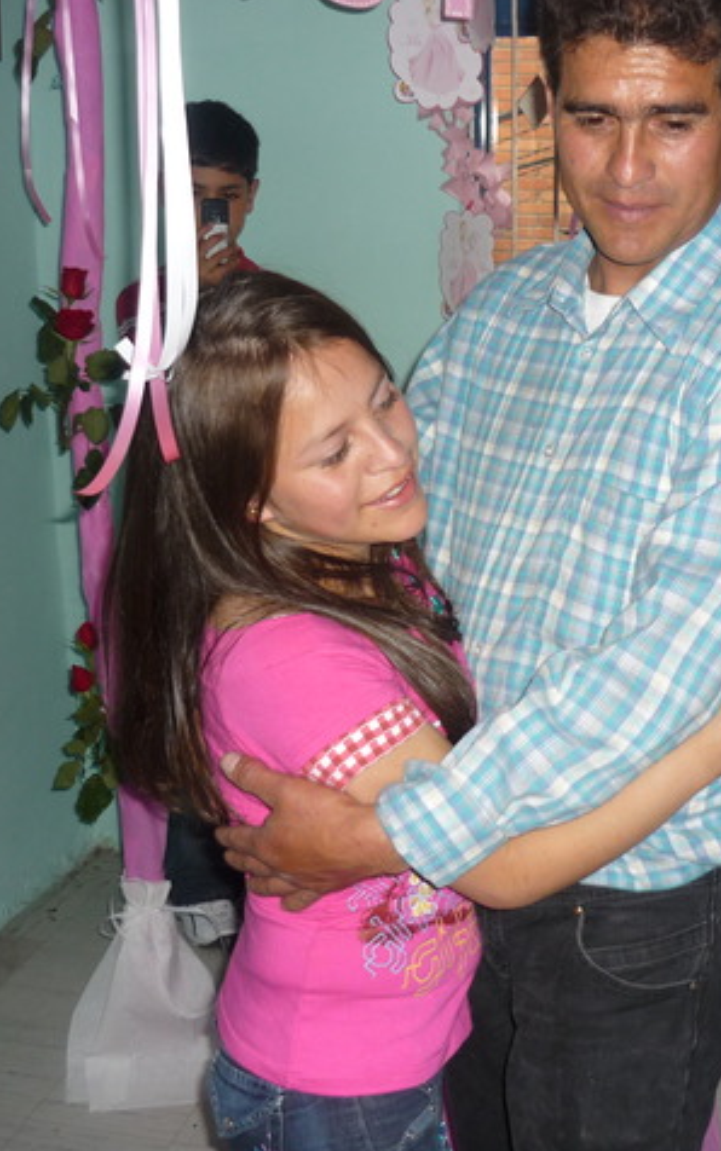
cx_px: 496
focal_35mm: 47
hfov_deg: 27.2
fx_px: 1476
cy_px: 576
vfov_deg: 42.6
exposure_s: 1/30
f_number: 2.8
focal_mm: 5.5
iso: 125
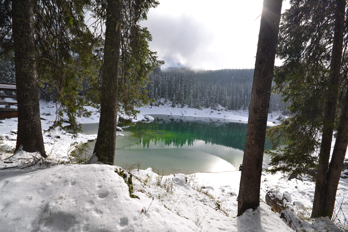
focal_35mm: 15
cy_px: 116
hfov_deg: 100.4
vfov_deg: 77.3
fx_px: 145
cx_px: 174
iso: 100
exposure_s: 1/320
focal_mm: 10
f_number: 9
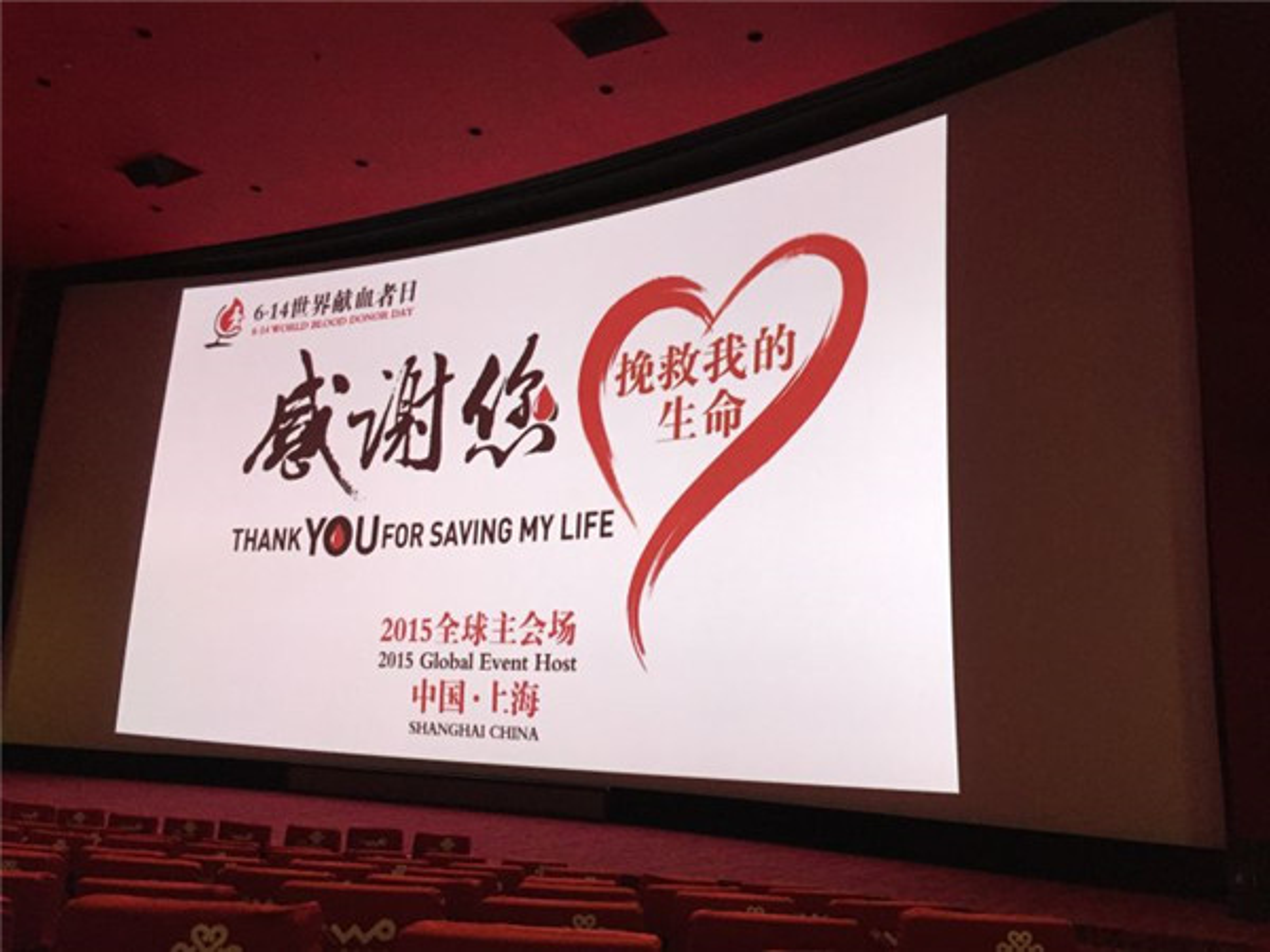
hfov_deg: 61.7
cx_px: 635
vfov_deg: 48.2
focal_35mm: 29
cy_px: 476
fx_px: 1064
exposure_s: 1/17
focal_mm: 4.15
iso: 250
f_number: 2.2
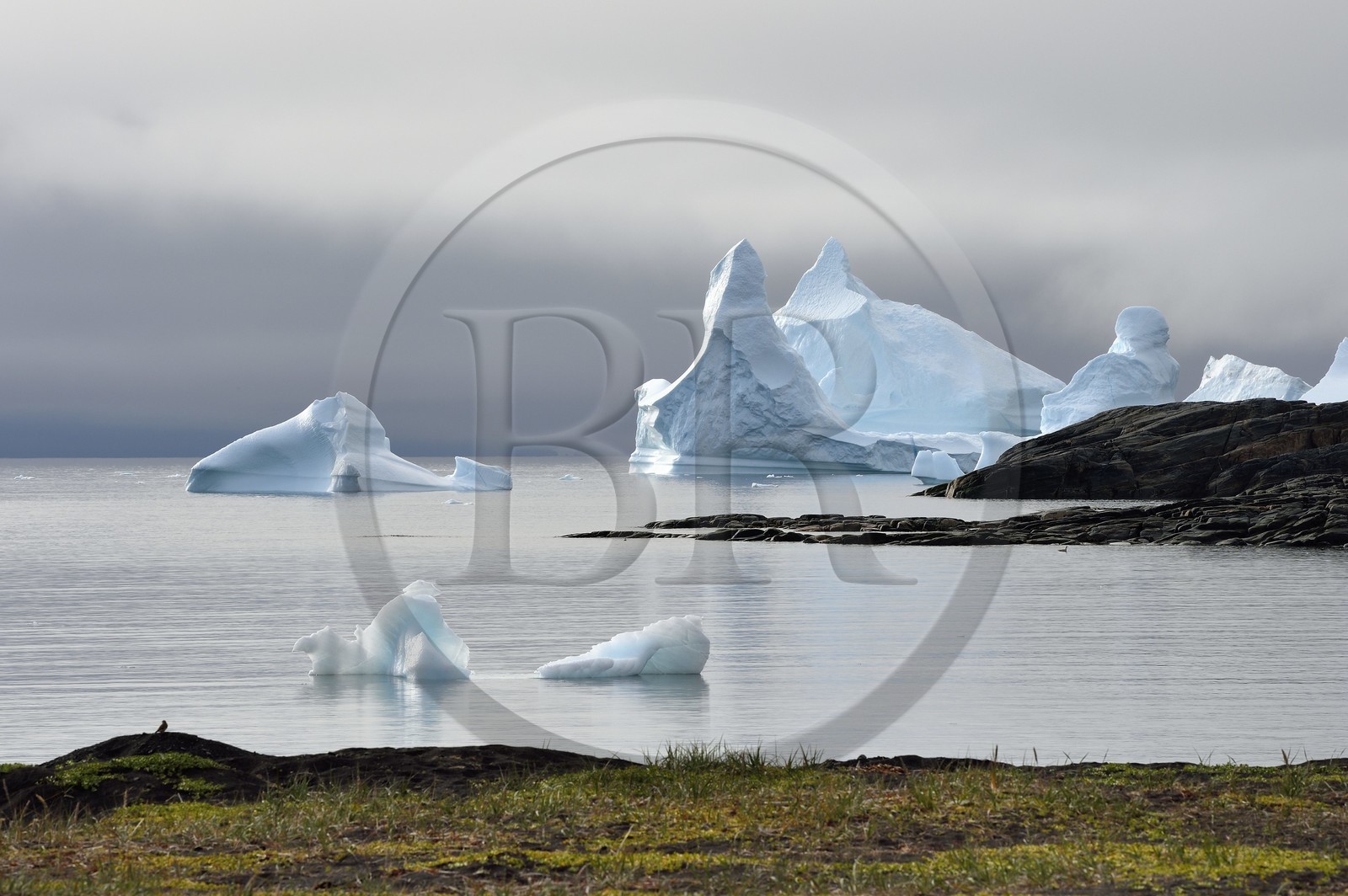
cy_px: 448
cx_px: 674
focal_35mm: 200
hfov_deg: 10.3
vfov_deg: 6.9
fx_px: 7483
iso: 200
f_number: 16
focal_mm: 200
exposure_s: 1/200
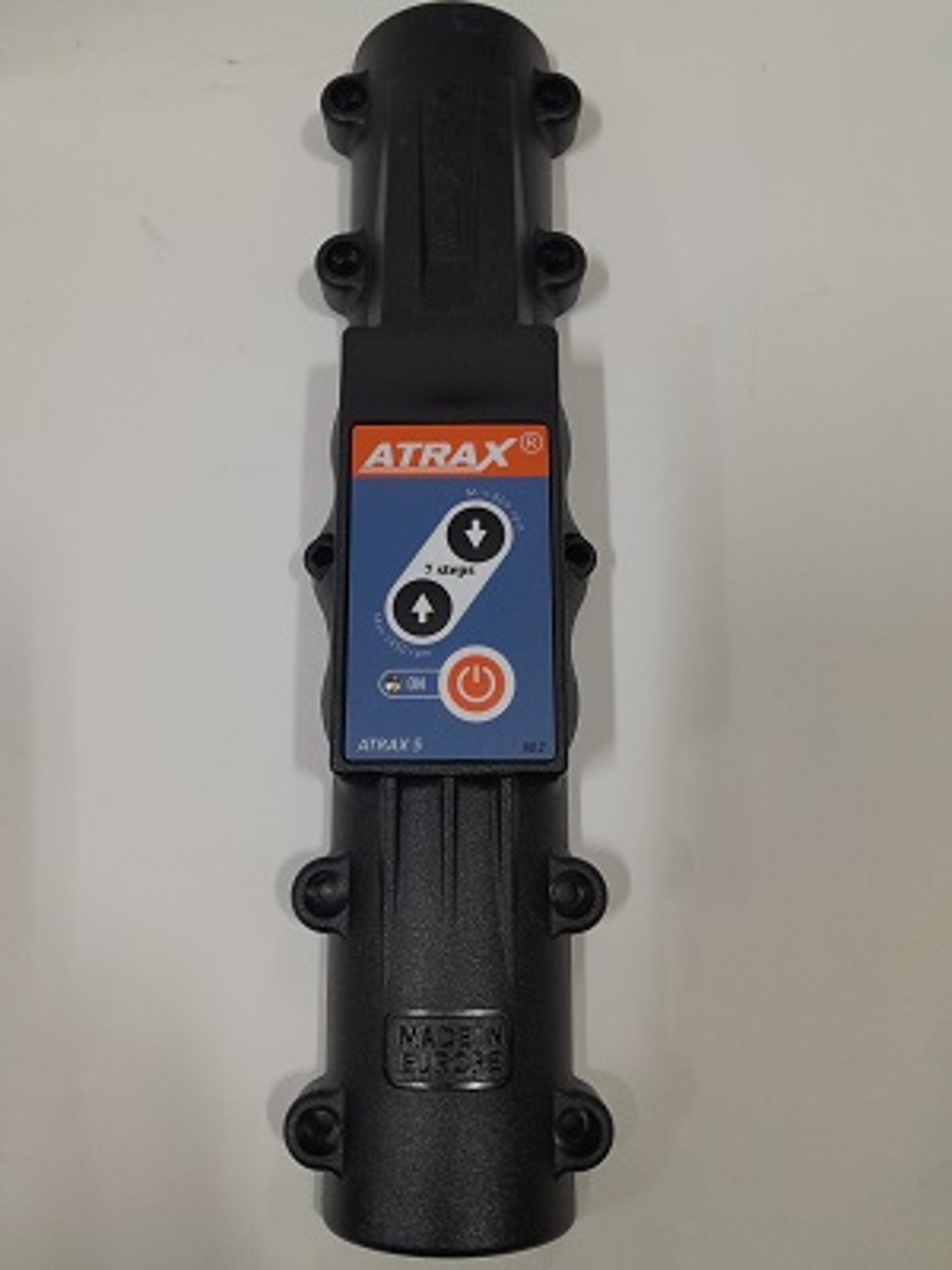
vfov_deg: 67.3
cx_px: 476
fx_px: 953
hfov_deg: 53.1
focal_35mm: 26
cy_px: 635
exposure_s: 1/50
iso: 250
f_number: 1.8
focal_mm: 3.98
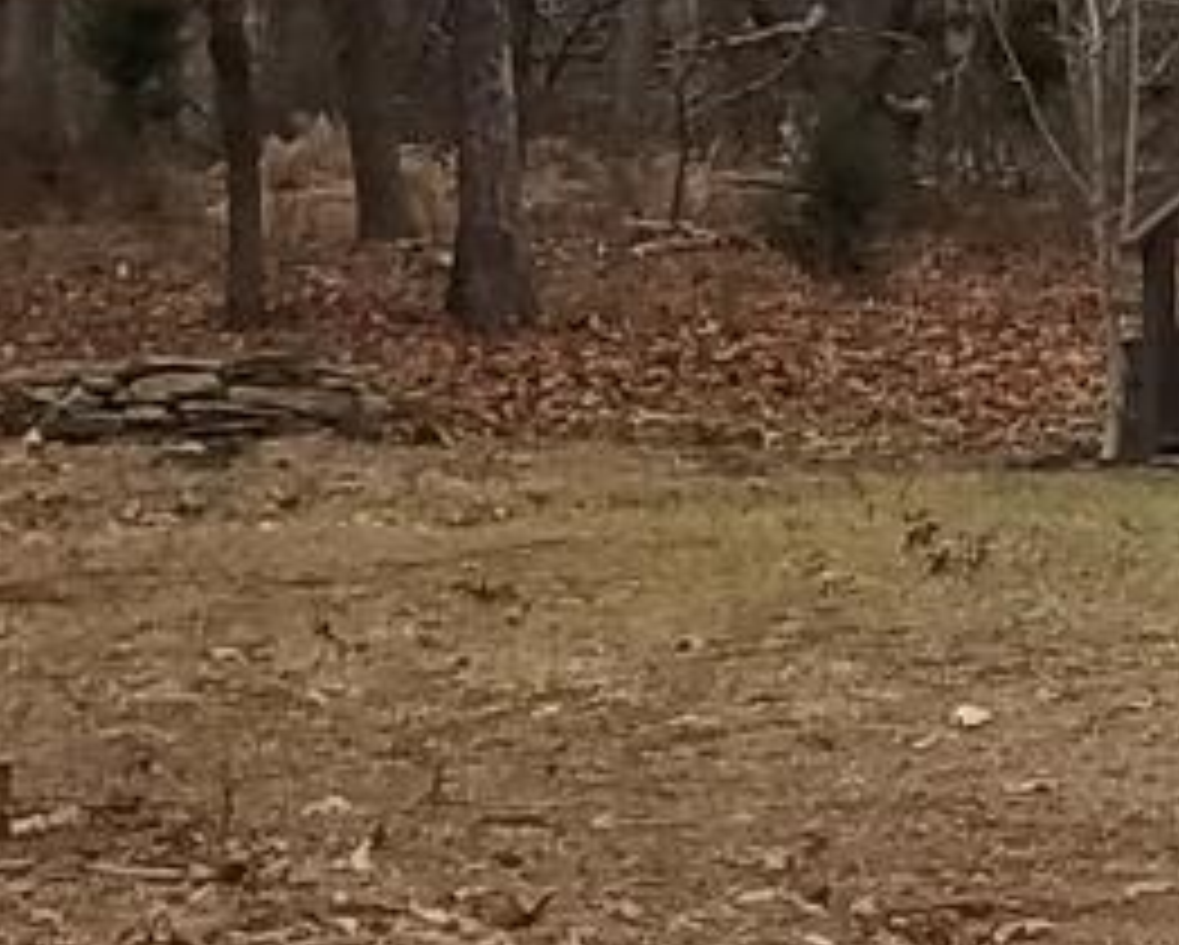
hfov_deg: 9.0
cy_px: 166
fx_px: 6914
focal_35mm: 198
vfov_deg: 7.8
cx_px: 2655
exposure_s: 1/60
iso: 64
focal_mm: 4.2
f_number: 1.7
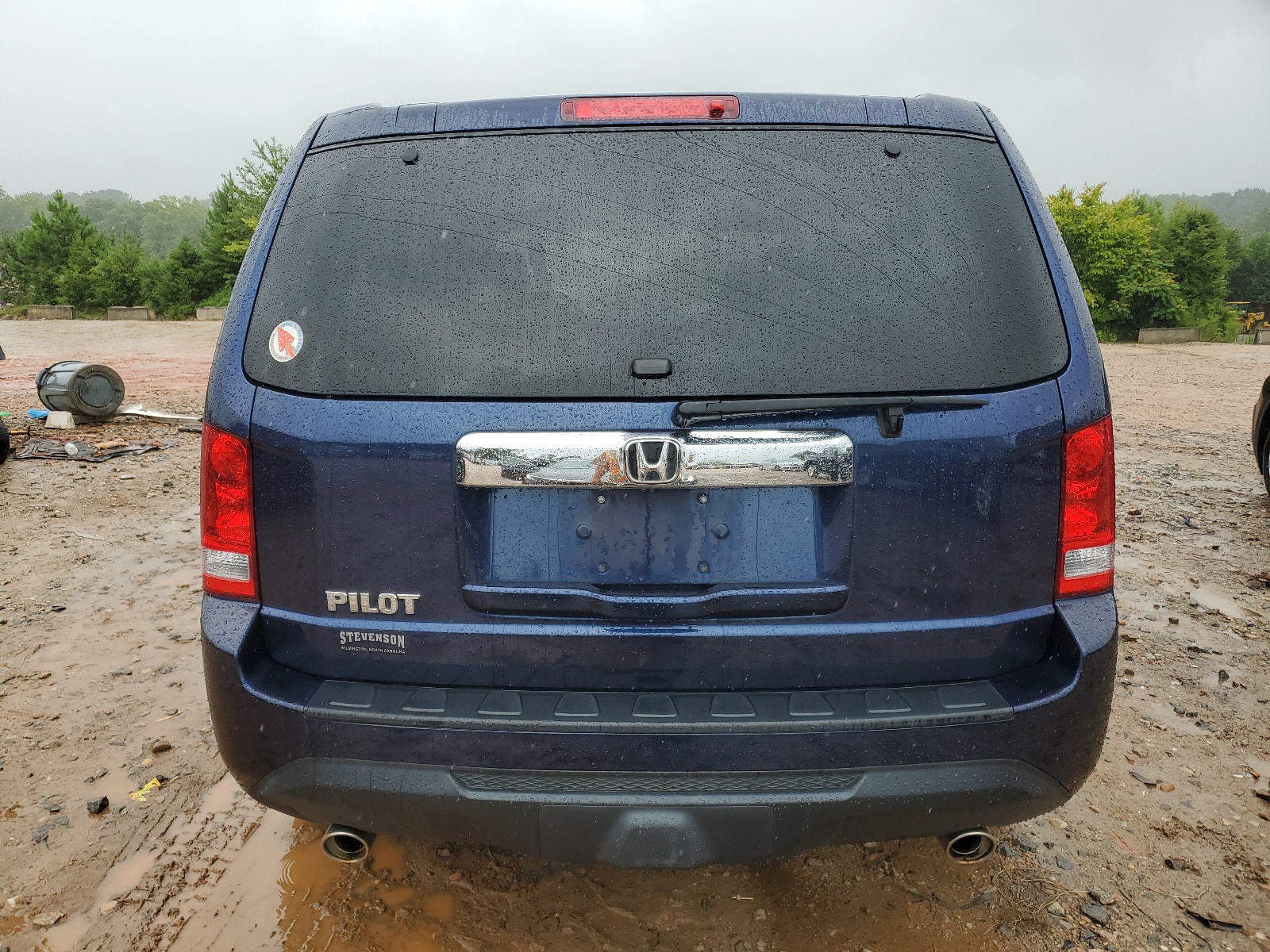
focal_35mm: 26
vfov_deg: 53.1
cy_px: 476
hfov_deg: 67.3
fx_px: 954
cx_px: 635
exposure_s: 1/1667
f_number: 1.5
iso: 50
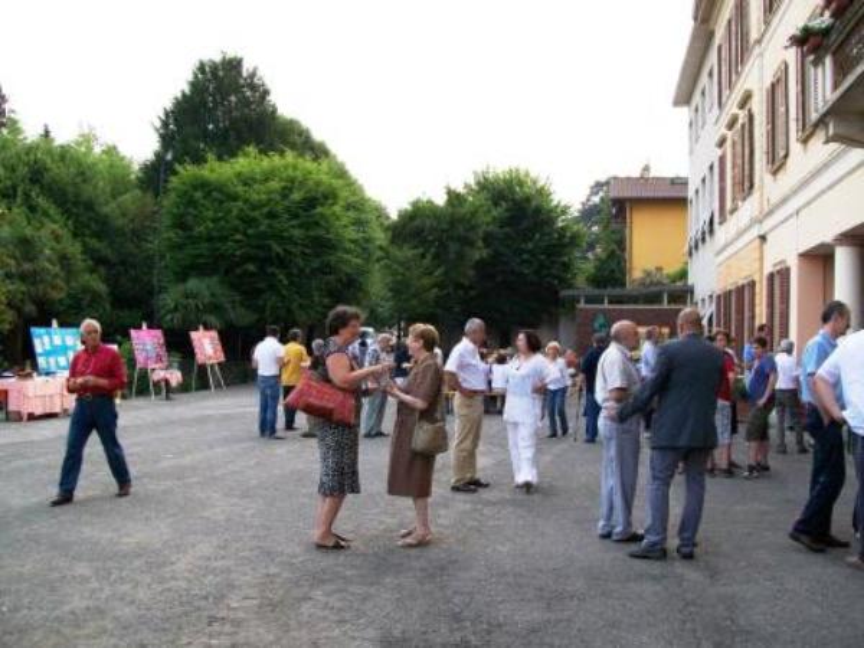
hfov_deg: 51.4
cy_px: 324
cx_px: 432
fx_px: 899
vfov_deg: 39.7
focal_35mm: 36
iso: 64
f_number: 2.7
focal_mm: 6
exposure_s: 1/100
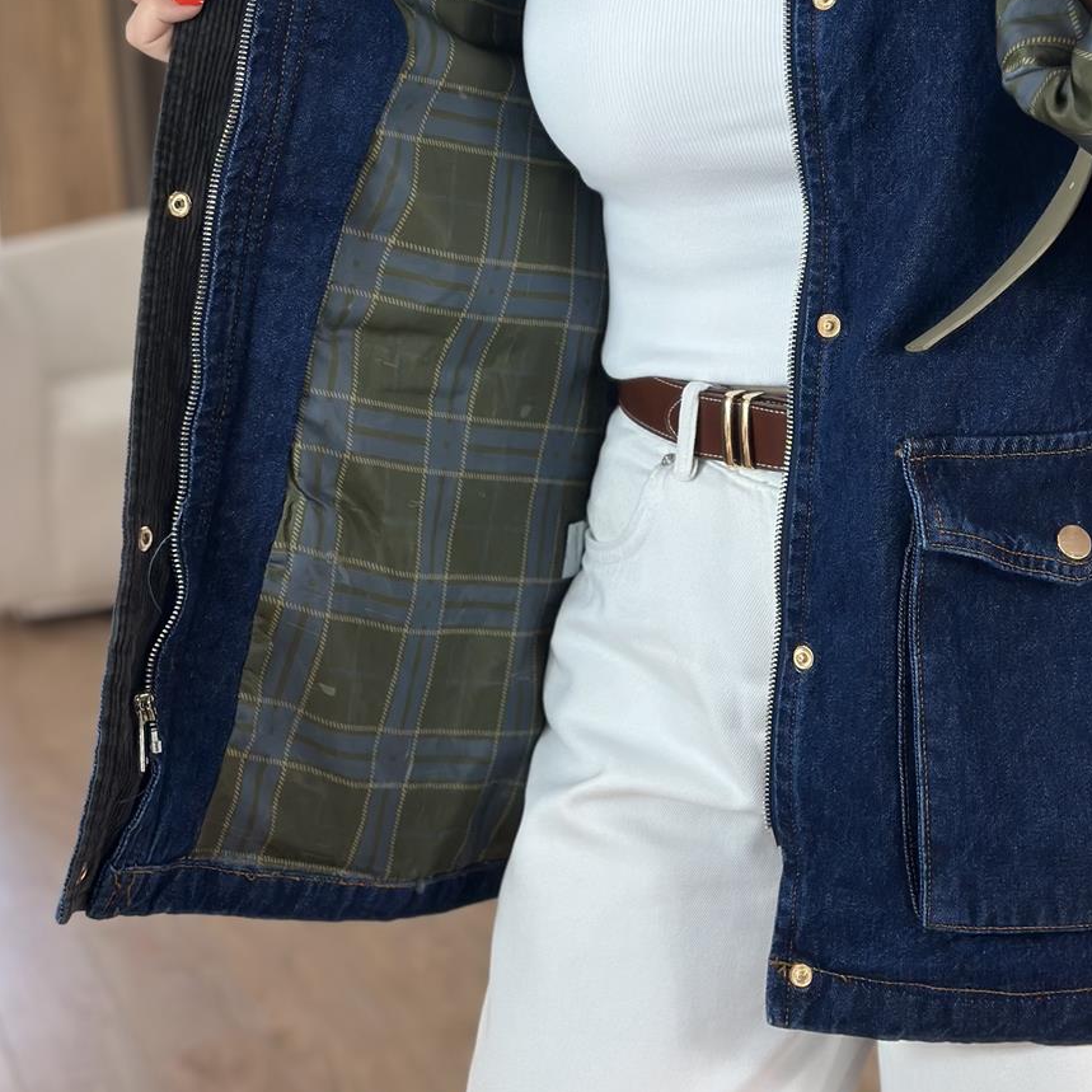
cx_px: 639
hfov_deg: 21.9
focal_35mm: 79
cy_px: 378
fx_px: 2820
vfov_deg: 21.8
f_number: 1.78
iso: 80
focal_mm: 6.86
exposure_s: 1/371
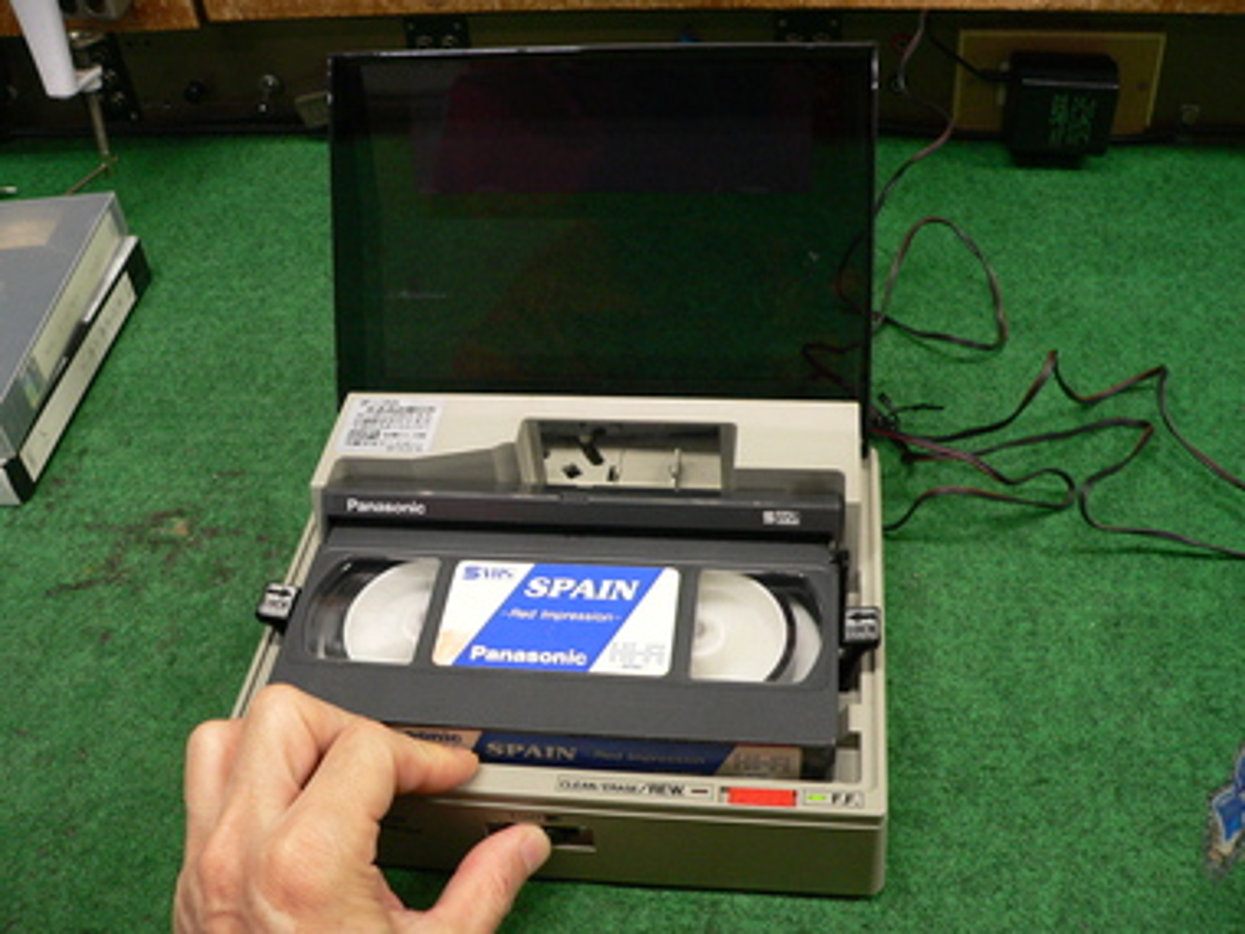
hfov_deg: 51.4
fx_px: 1295
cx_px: 622
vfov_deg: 39.7
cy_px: 467
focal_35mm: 36
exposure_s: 1/20
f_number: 2.8
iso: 200
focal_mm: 6
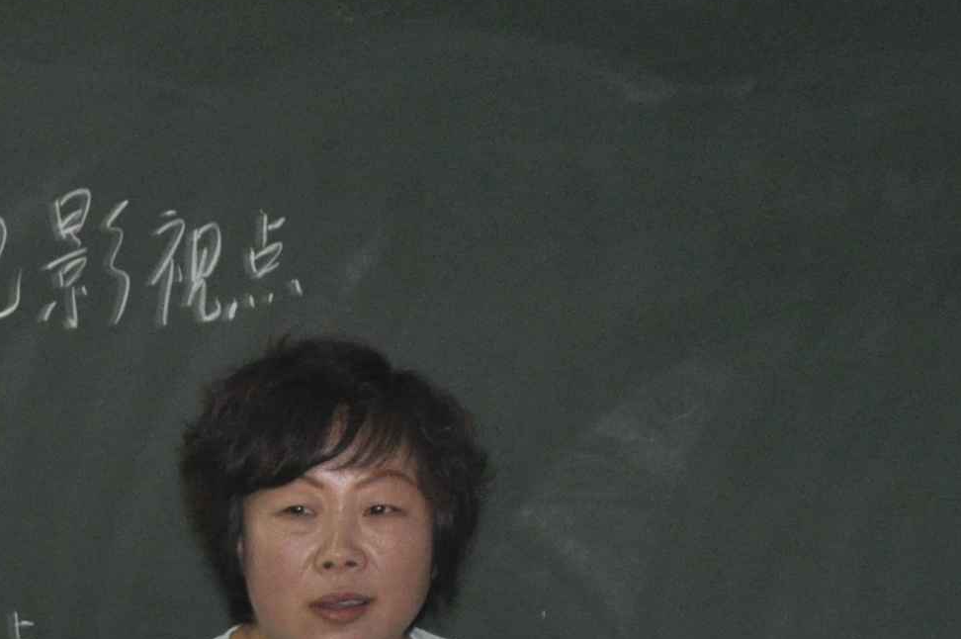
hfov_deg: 5.2
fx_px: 10587
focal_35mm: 397
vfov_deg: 3.4
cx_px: 473
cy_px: 774
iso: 800
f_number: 5.3
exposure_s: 1/60
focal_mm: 80
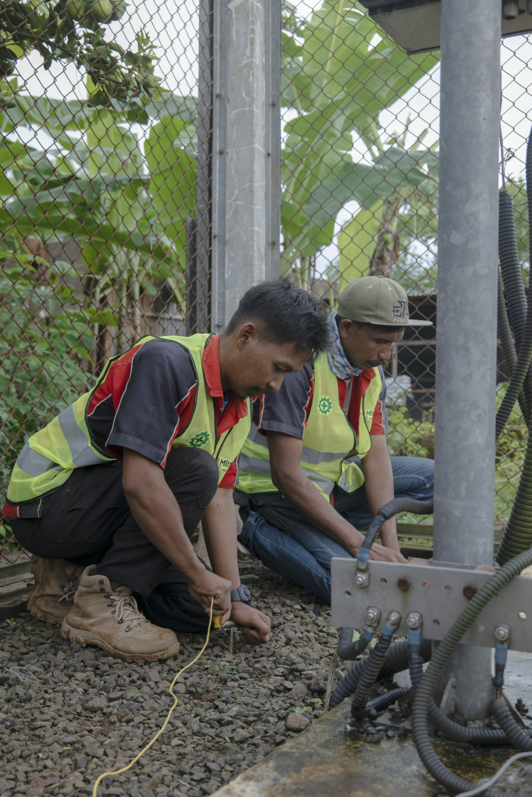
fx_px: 931
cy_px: 398
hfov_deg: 31.9
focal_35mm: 42
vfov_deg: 46.4
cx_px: 266
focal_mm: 42
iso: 320
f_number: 4.9
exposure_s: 1/100
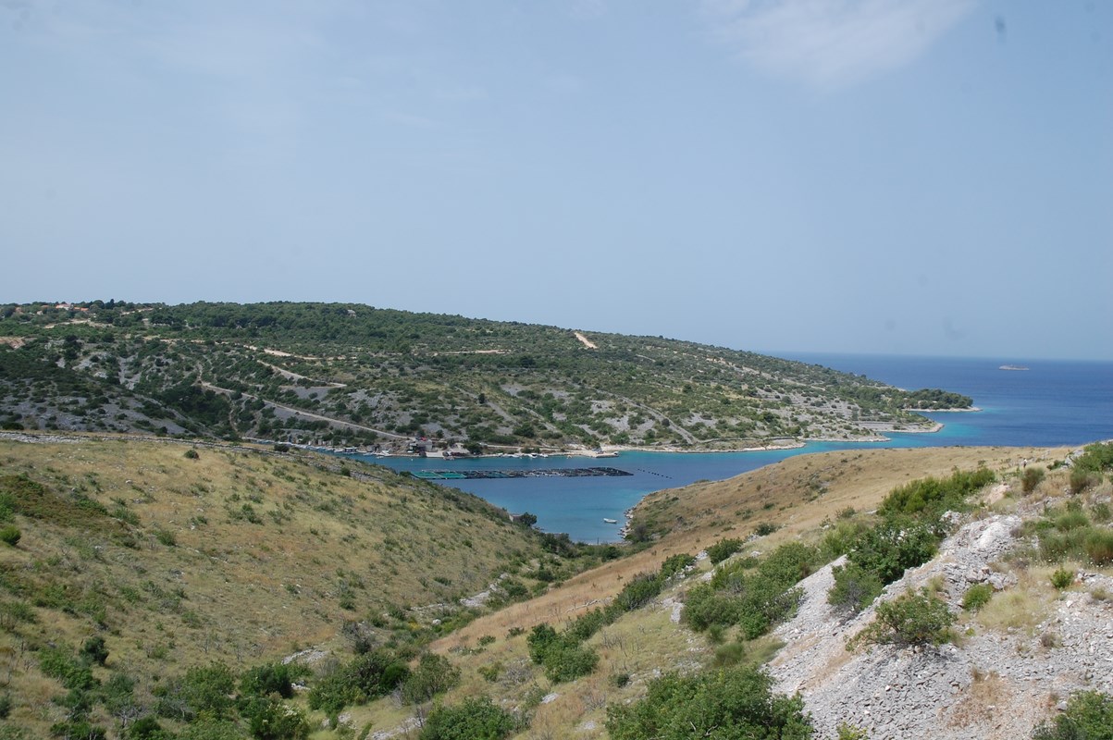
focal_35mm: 36
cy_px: 370
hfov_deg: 53.2
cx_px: 556
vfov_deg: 36.8
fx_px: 1112
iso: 200
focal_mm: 24
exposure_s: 1/320
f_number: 9
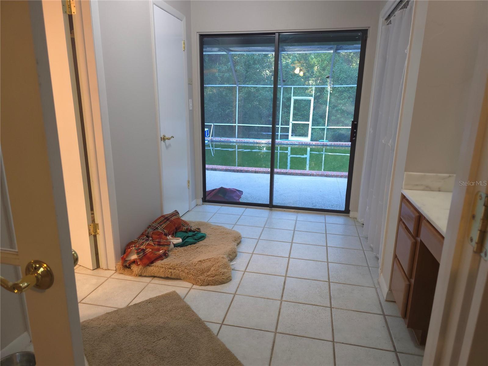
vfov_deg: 58.9
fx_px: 324
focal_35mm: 23
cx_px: 244
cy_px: 183
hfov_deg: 73.9
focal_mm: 6.3
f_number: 1.7
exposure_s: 1/60
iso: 250
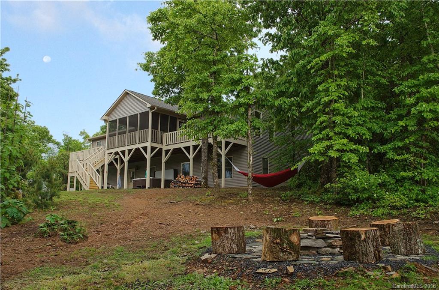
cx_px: 220
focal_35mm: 33
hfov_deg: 57.3
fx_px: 401
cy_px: 145
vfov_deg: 39.8
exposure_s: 1/160
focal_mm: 22
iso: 200
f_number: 6.3
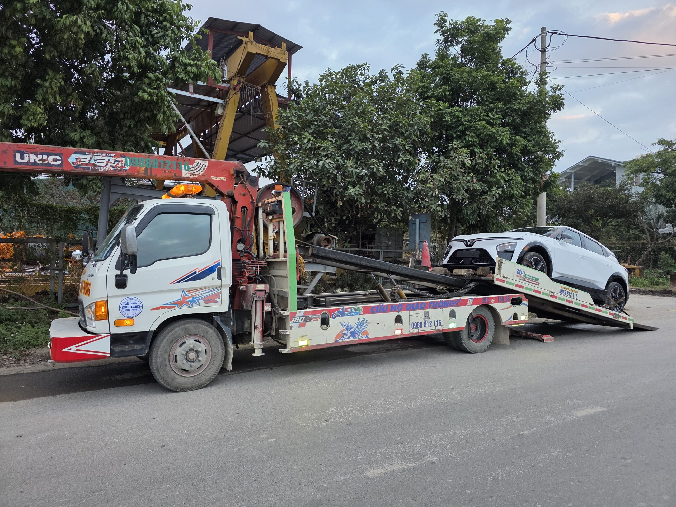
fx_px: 449
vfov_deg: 58.9
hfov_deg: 73.9
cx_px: 338
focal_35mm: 23
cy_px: 254
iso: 125
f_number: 1.7
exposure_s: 1/180
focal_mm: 6.3
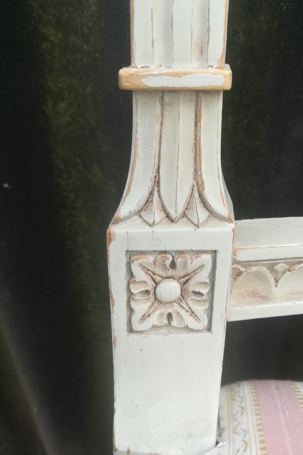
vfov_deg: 65.5
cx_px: 175
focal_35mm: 28
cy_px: 232
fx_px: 353
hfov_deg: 46.2
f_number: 2.2
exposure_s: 1/143
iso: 50
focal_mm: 3.83
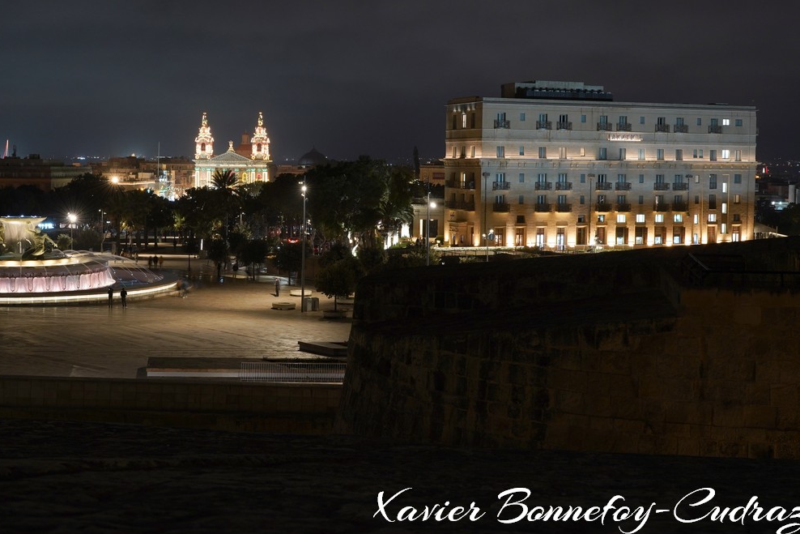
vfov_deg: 26.4
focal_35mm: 51
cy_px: 220
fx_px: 1133
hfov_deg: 38.8
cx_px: 334
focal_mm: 42
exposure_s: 1/2
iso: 800
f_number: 8
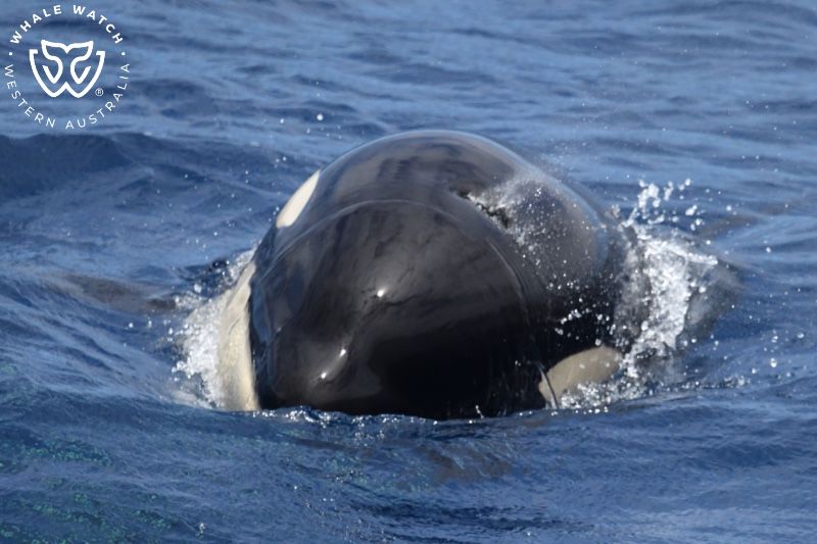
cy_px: 272
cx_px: 408
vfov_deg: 2.3
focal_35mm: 600
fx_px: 13613
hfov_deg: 3.4
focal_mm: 600
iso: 1400
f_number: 6.3
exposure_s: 1/8000
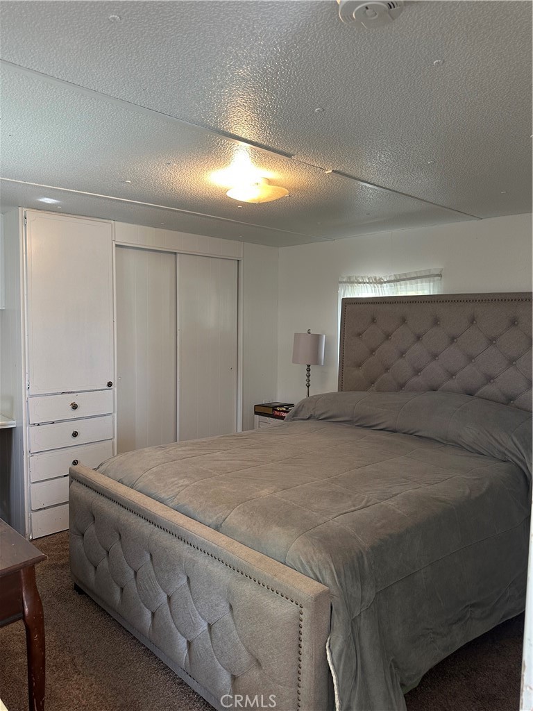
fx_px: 493
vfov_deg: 71.6
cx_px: 266
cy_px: 356
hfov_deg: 56.8
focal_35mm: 24
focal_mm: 6.86
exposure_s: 1/60
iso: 160
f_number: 1.78
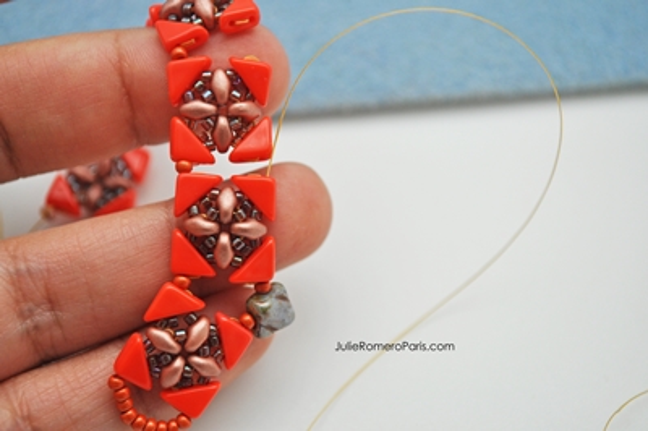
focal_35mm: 63
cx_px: 324
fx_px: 1133
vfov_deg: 21.5
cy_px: 216
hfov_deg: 31.9
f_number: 5.6
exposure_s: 1/125
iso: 400
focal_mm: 42
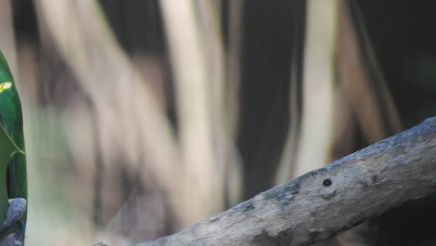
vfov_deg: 2.1
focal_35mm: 579
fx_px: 6701
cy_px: 104
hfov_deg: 3.7
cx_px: -138
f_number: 5
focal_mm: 135
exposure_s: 1/320
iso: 400
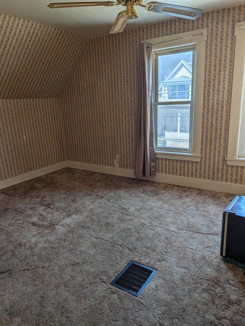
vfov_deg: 71.5
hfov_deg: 56.9
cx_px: 122
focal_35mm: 24
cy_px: 163
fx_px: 226
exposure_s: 1/487
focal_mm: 6.9
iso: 17
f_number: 1.68
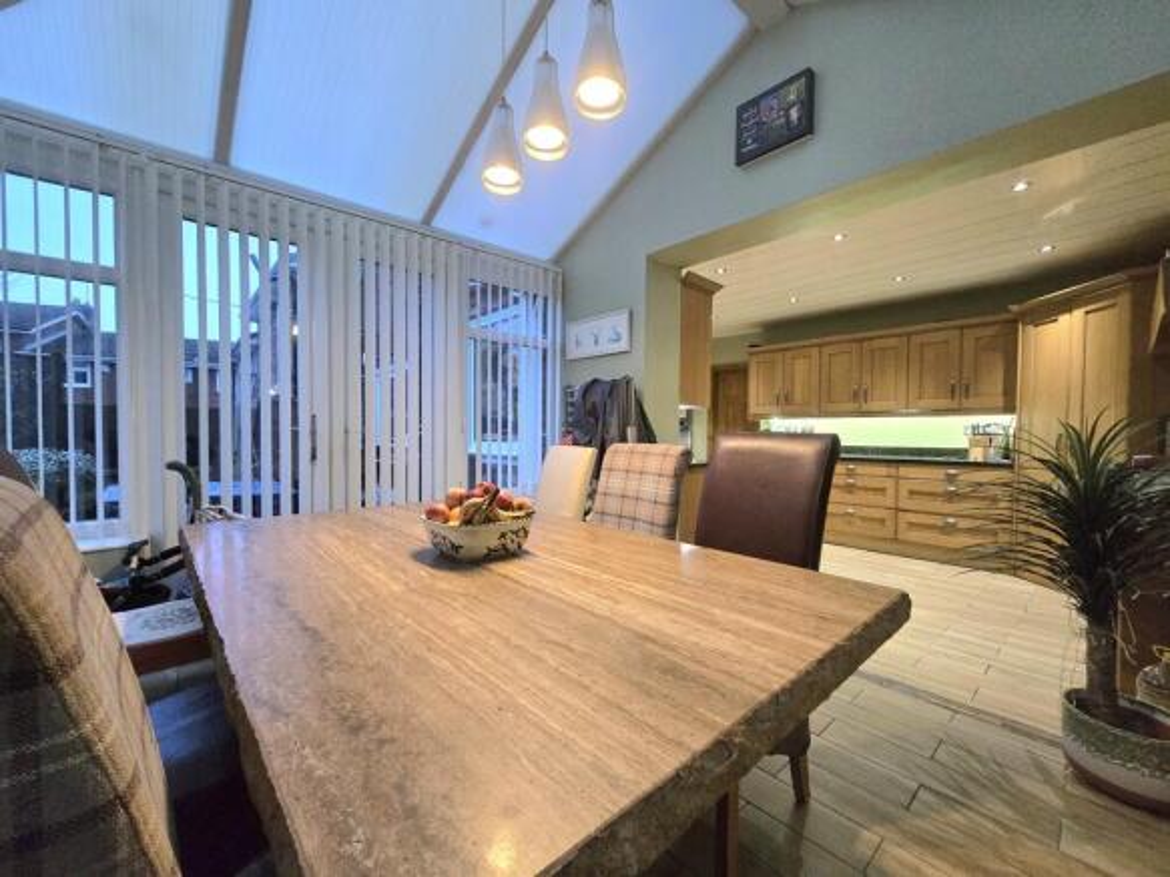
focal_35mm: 13
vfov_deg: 89.9
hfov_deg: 106.2
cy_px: 438
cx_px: 585
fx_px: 439
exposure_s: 1/50.3
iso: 640
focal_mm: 2.2
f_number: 2.2
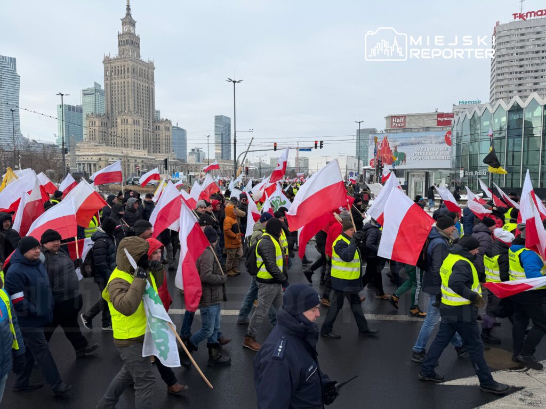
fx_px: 379
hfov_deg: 71.6
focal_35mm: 24
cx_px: 273
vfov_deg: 56.8
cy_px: 204
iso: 80
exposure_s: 1/1653
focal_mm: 6.76
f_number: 1.78
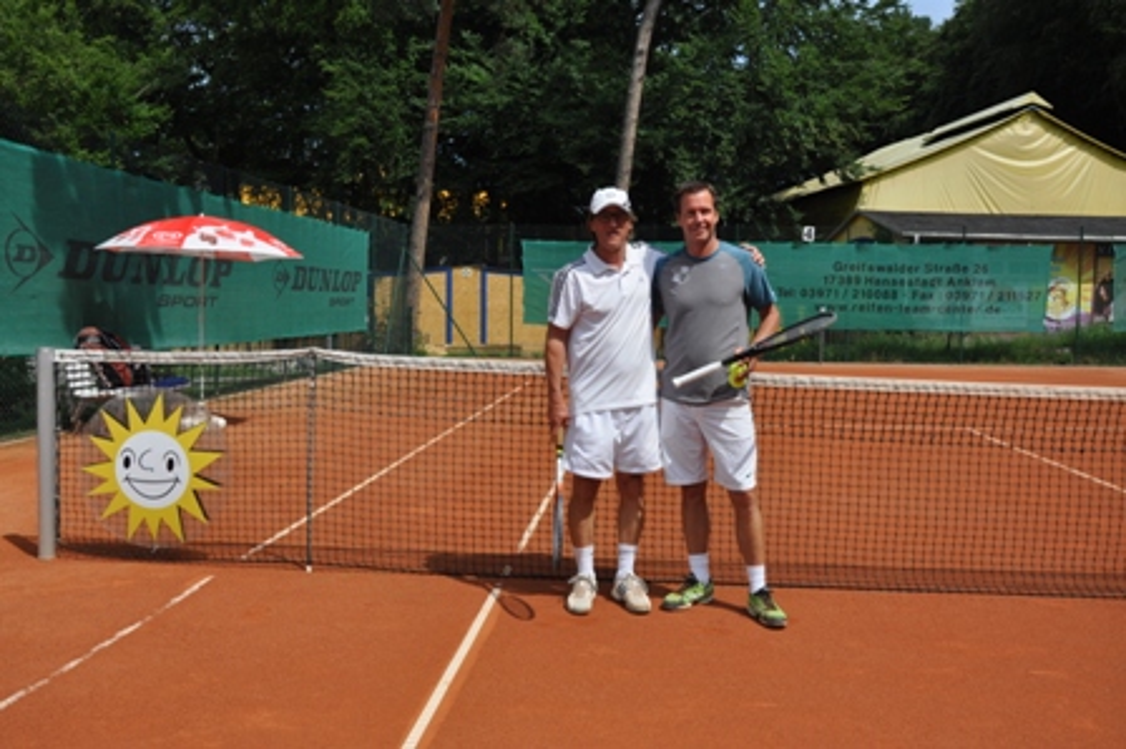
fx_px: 984
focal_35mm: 32
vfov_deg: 41.7
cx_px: 563
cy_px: 374
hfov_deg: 59.5
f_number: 7.1
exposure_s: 1/1600
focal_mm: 21
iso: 400
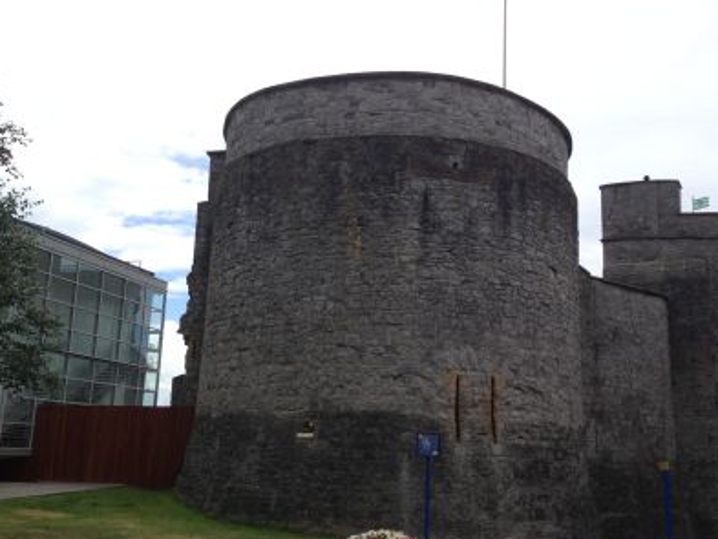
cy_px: 293
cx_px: 409
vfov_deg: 34.3
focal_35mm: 42
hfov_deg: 44.7
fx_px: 871
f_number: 2.4
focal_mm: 4.13
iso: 50
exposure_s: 1/1550
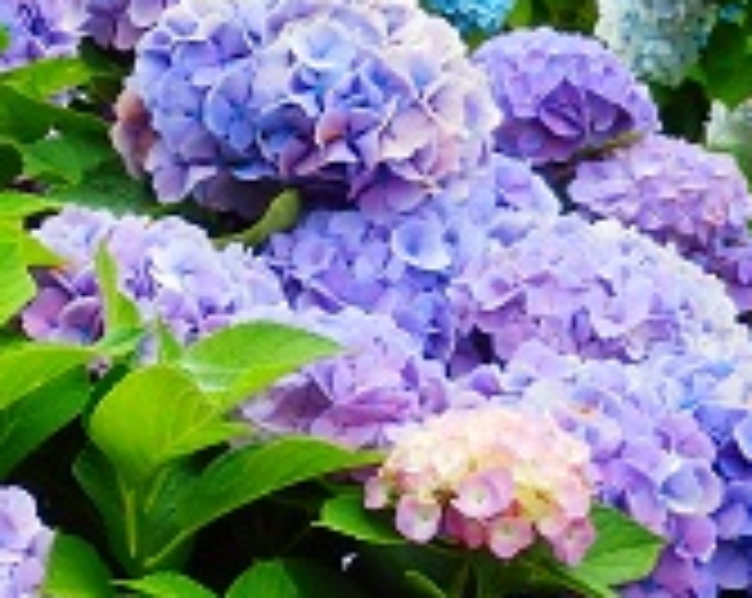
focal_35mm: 386
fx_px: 8576
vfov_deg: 4.0
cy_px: 225
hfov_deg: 4.9
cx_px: -689
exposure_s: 1/125
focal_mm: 15.8
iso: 80
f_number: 4.8
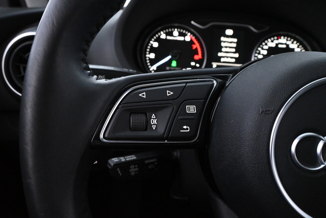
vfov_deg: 47.9
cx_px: 163
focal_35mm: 27
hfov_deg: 67.4
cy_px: 109
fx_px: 244
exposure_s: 1/30
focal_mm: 18
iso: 9000
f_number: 7.1
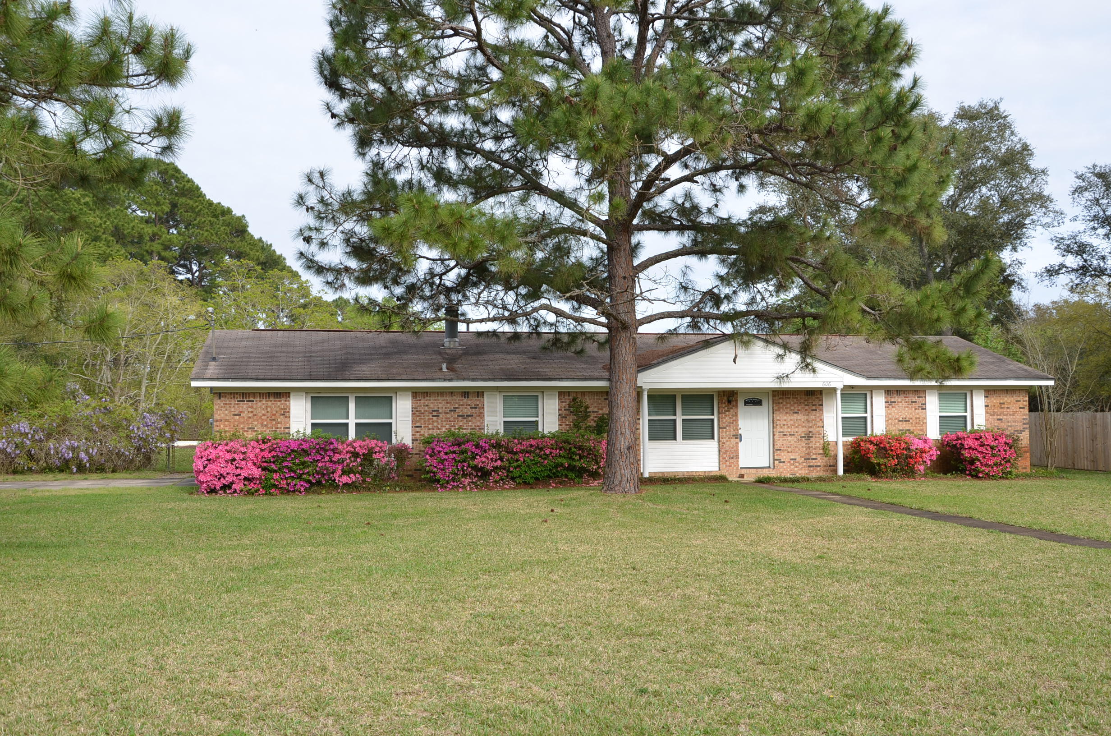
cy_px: 368
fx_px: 1016
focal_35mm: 33
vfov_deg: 39.8
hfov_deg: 57.3
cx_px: 556
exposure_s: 1/250
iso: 180
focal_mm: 22
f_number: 8
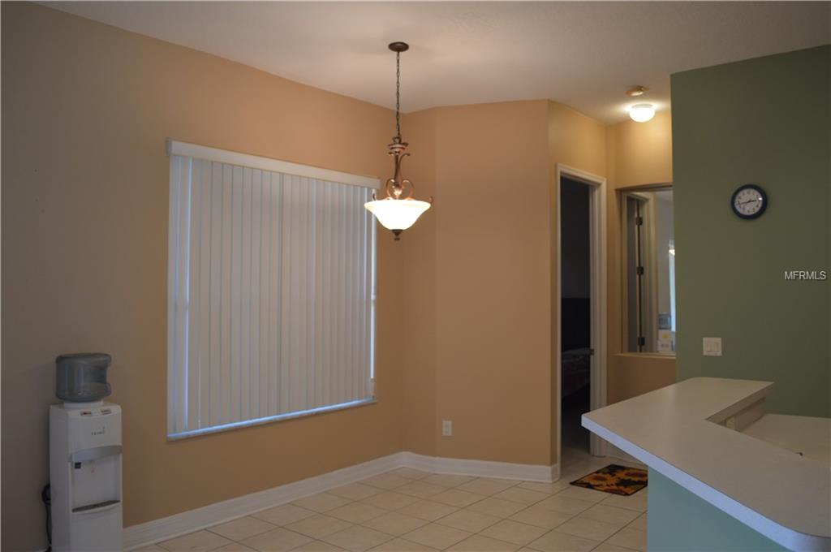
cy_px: 276
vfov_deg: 47.8
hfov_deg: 67.4
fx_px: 622
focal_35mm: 27
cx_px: 416
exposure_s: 1/30
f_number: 3.5
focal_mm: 18
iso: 320
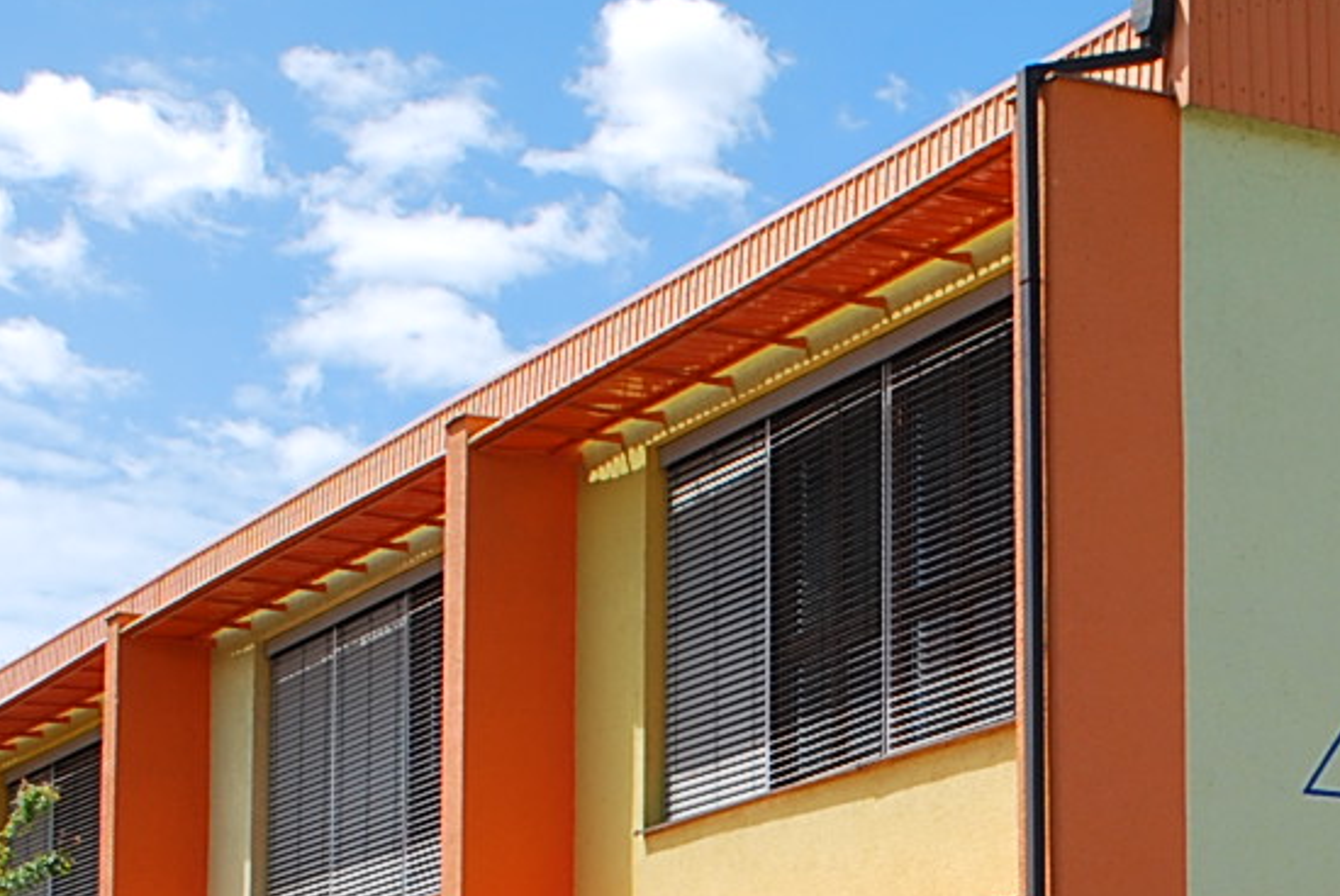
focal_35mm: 95
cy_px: 981
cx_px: 1264
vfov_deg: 14.1
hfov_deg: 20.9
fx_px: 3540
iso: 100
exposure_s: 1/250
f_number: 8
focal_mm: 18
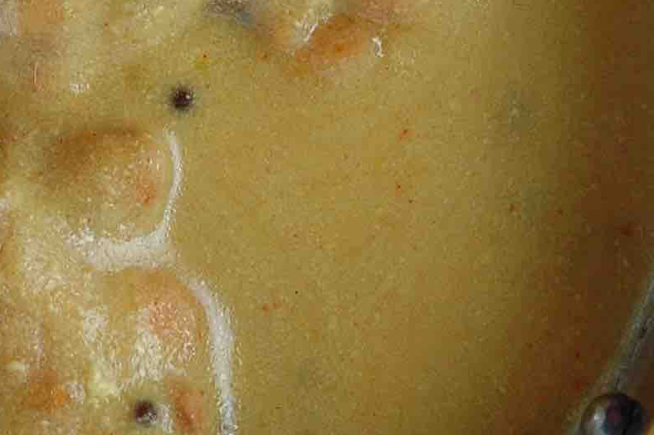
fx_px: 4574
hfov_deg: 8.1
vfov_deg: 5.4
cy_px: 57
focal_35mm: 252
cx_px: 56
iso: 400
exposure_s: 1/100
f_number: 4.5
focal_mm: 44
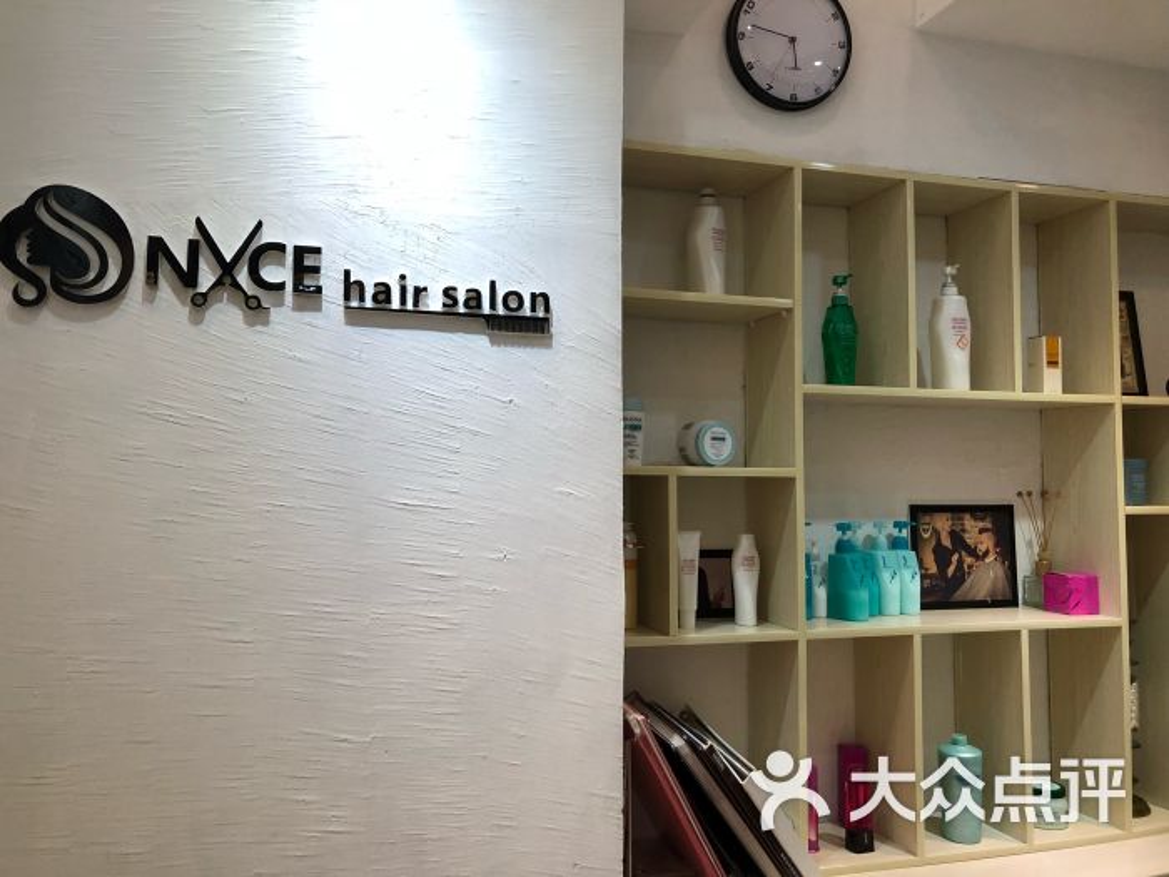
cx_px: 584
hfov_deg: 61.7
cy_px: 438
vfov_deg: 48.2
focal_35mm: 29
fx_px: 979
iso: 32
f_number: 1.8
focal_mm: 3.99
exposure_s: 1/33
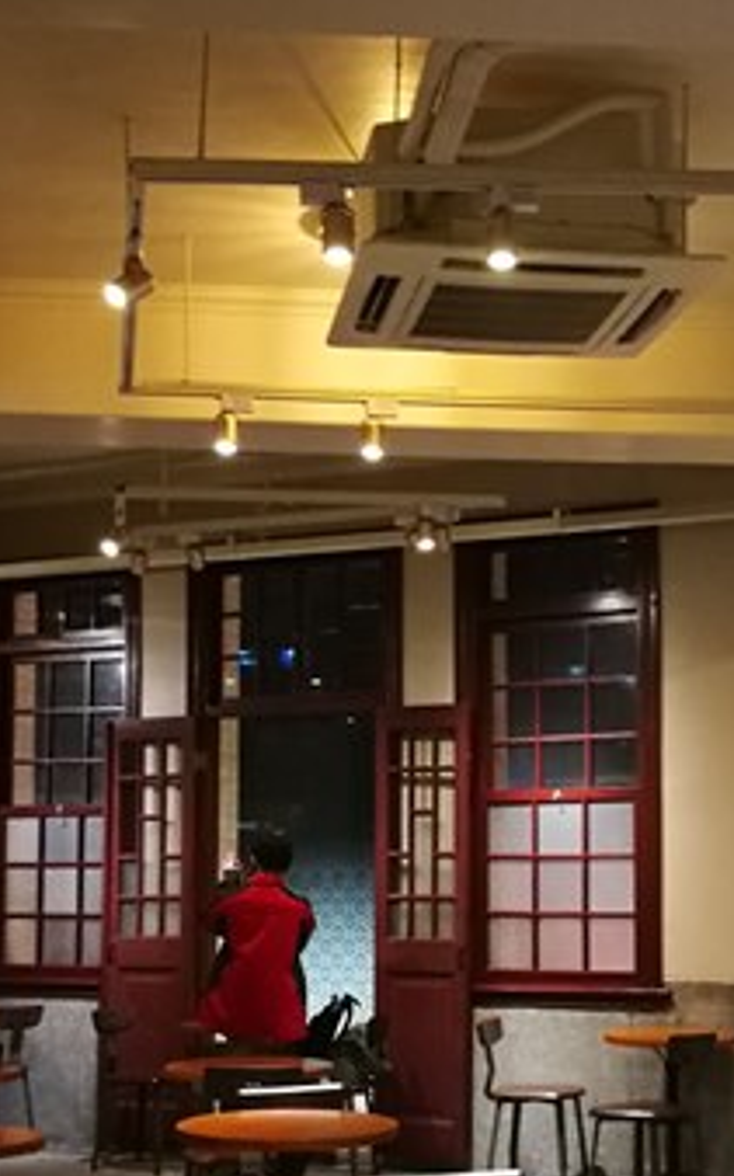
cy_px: 741
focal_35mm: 61
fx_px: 1954
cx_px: 571
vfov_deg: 33.3
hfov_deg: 21.1
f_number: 2.2
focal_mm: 4.5
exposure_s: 1/24
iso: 400
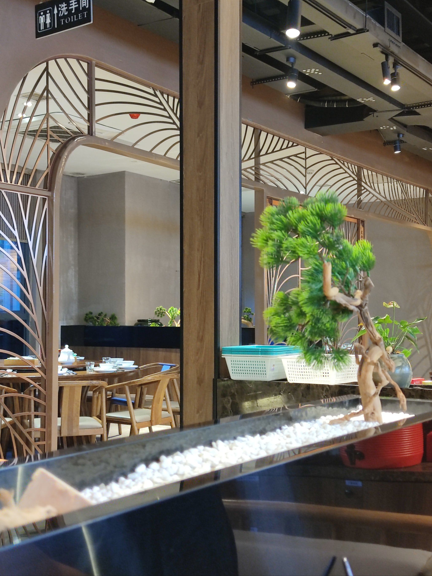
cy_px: 288
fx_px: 799
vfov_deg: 39.7
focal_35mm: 48
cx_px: 216
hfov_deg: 30.3
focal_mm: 6.72
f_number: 1.69
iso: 592
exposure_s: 1/50
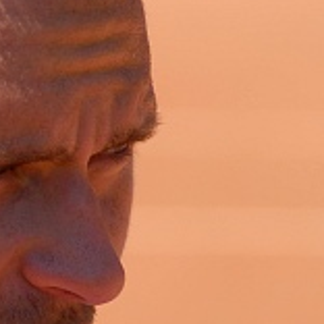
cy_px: 249
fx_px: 9414
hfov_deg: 2.0
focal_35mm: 889
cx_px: -191
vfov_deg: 2.0
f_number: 5.6
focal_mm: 170
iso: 100
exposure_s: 1/250
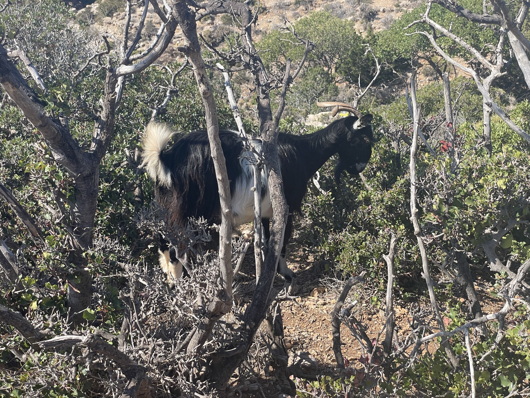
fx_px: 796
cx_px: 265
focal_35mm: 52
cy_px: 199
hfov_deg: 36.8
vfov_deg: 28.0
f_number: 2
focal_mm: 6
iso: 25
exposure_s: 1/685
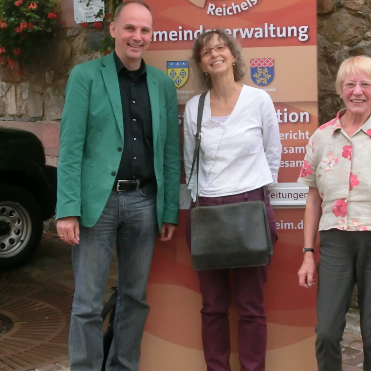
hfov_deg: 21.1
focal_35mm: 82
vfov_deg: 21.1
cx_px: 218
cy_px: 186
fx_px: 994
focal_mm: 12.29
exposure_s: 1/60
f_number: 12.1
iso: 400
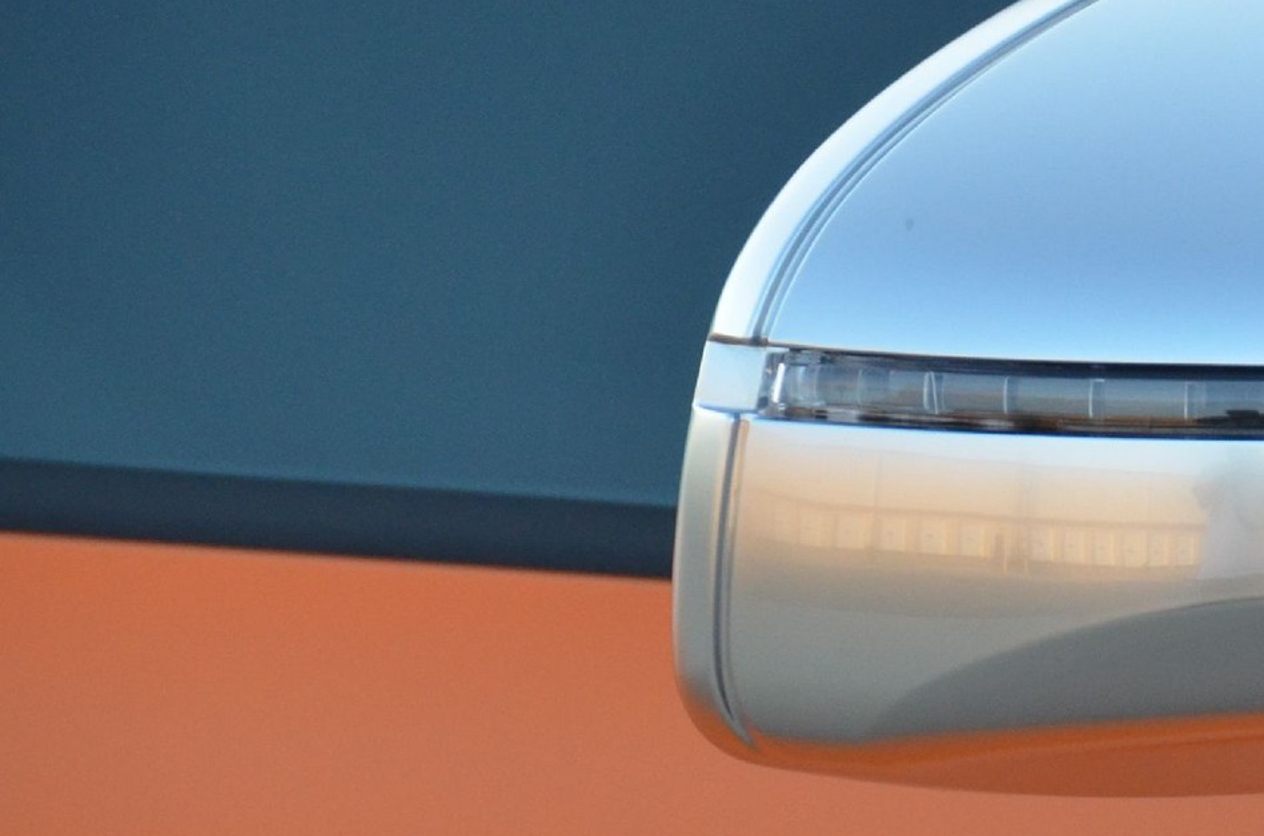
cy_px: 315
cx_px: 1558
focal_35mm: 672
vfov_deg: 2.0
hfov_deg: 3.1
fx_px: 23539
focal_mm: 170
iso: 1250
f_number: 5.6
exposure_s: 1/500
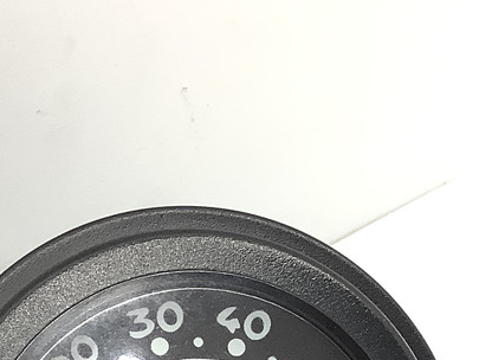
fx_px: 1356
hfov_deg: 20.0
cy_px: 547
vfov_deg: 14.1
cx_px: 245
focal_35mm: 98
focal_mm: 3.3
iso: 100
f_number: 2.4
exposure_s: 1/120
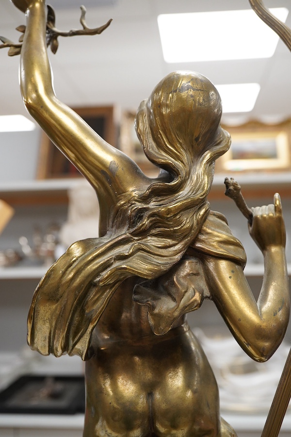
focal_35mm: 45
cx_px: 146
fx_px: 546
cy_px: 218
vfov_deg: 43.6
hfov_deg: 29.9
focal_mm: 30
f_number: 8
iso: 1250
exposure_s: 1/125
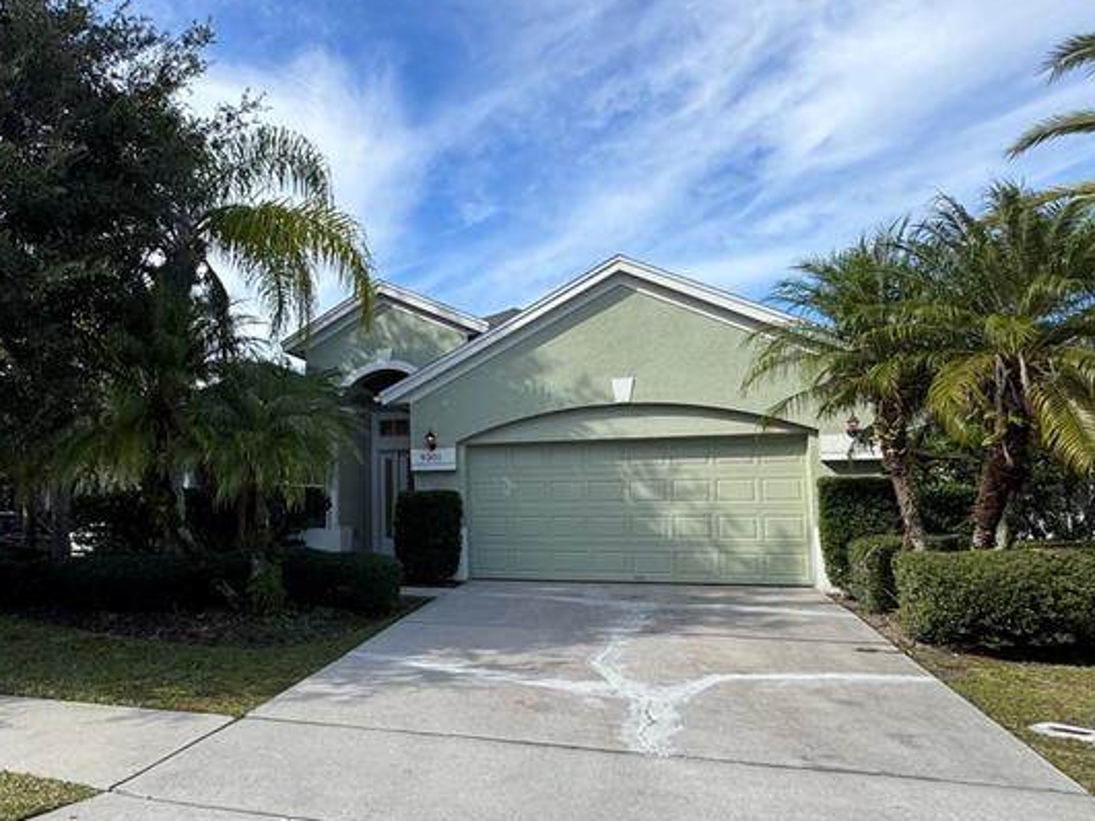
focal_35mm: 27
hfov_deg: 63.2
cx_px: 340
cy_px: 431
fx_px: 854
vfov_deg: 51.3
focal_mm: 2.22
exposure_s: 1/1217
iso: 50
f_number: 2.2
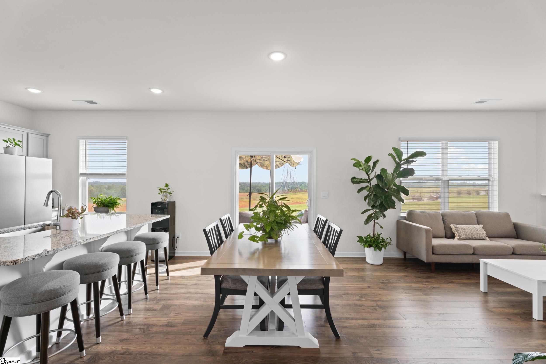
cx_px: 273
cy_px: 182
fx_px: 243
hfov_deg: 96.7
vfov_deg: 73.8
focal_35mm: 16
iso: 320
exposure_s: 1/13
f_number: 9
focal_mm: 16
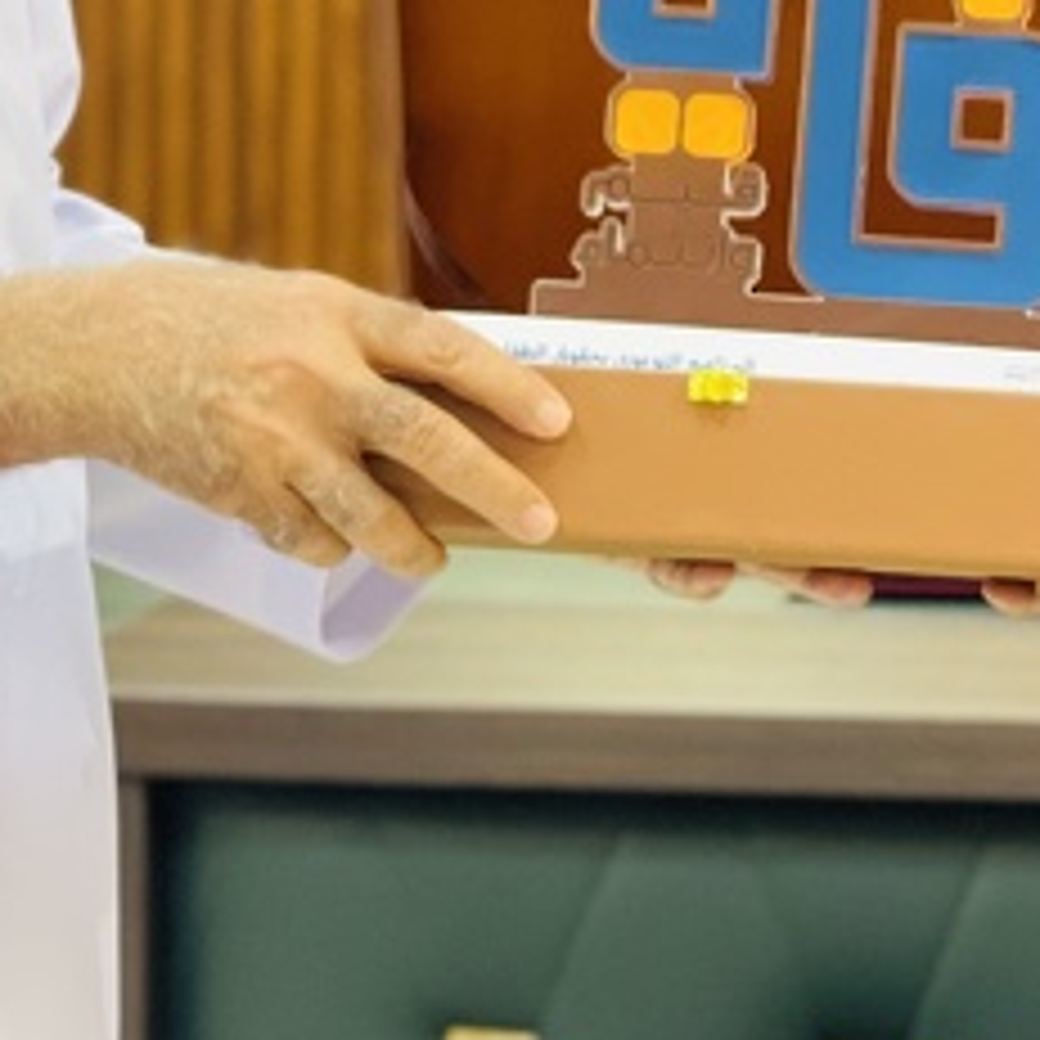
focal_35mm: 196
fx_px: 6662
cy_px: -18
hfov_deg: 8.9
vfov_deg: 8.9
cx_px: 806
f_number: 2.2
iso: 200
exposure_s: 1/33
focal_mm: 7.5
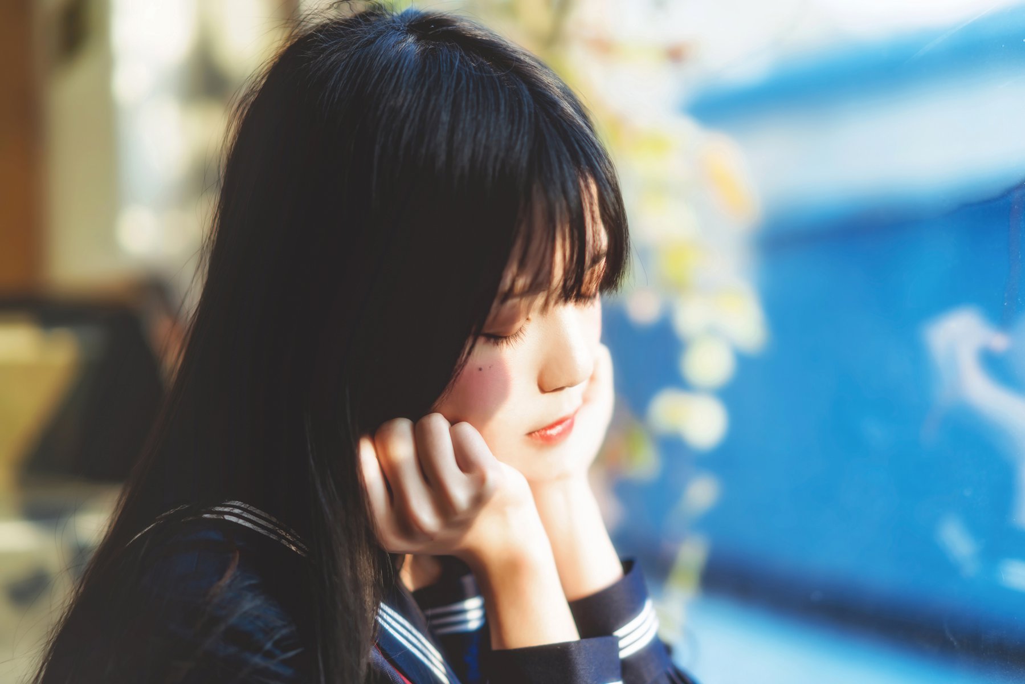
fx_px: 1424
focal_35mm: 50
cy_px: 342
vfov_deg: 27.0
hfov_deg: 39.6
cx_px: 512
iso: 100
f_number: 1.4
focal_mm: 50
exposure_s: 1/500
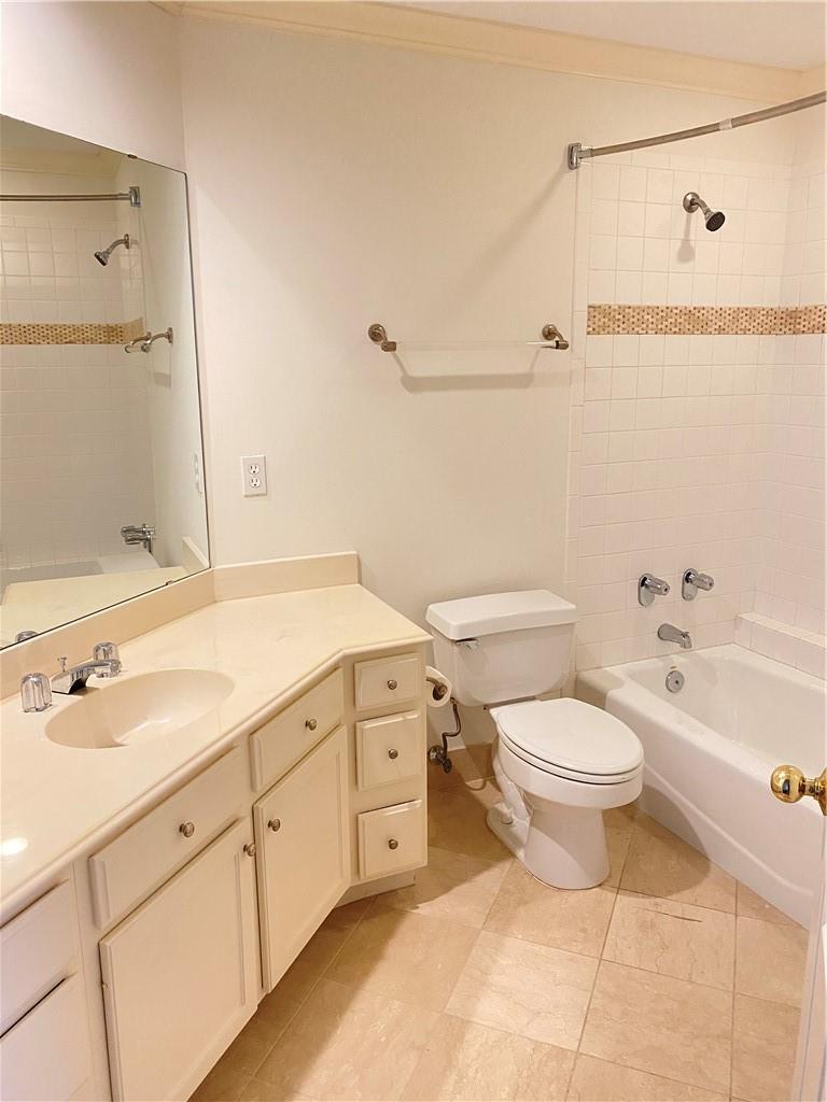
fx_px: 828
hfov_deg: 53.1
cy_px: 551
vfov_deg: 67.3
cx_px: 414
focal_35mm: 26
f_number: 1.8
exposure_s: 1/60
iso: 250
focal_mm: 4.25
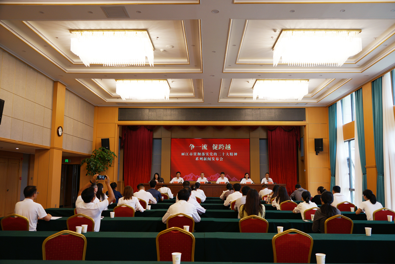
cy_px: 132
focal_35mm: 31
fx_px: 340
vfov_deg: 42.3
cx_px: 198
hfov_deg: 60.3
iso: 200
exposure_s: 1/80
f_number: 4.5
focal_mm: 31
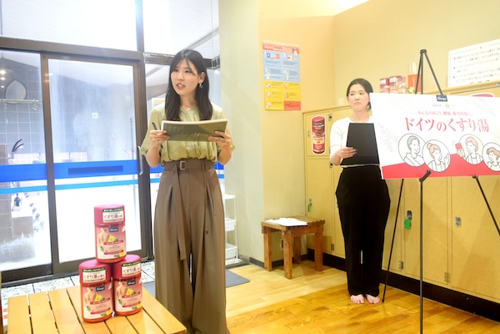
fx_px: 375
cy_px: 167
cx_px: 250
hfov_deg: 67.4
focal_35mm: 27
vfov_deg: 47.9
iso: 1600
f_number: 6.3
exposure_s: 1/30
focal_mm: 18
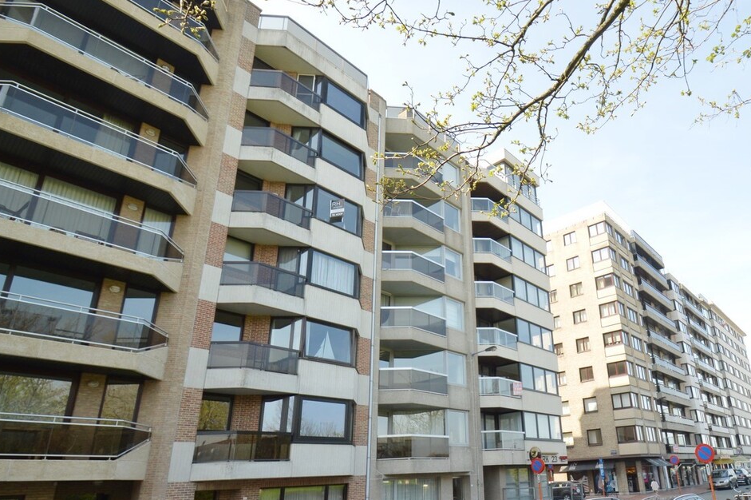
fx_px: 494
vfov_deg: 53.3
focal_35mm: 24
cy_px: 295
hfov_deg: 72.1
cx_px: 504
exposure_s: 1/250
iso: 400
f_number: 8
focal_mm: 11
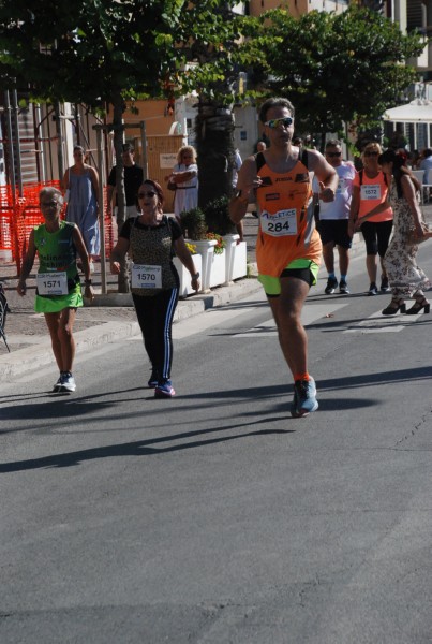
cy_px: 322
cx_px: 216
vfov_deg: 15.2
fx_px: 2417
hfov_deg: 10.2
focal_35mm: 135
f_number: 8
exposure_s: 1/2000
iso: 1000
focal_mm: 90
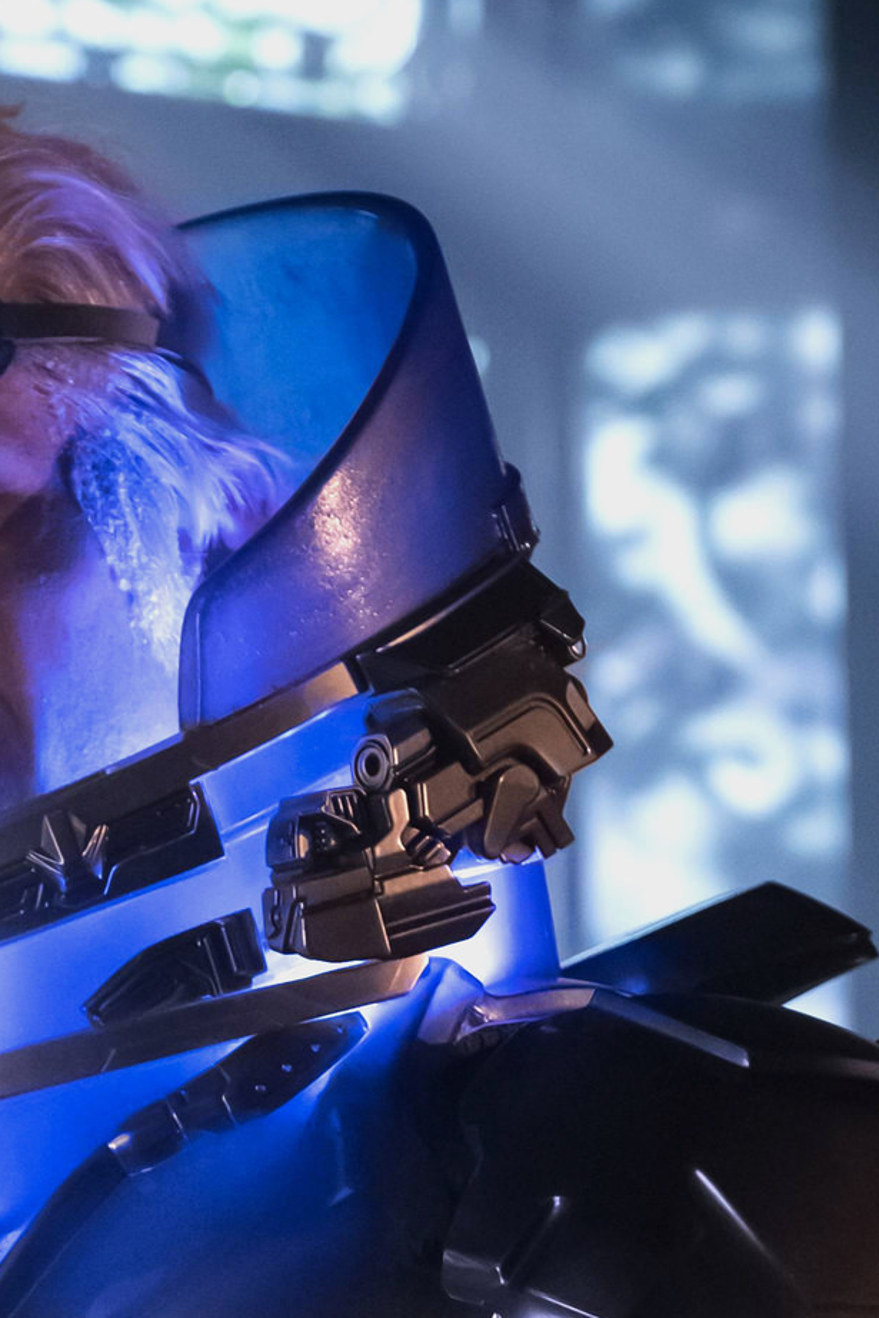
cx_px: 59
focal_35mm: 310
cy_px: 1721
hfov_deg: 4.4
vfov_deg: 6.6
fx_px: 11349
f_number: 4
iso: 6400
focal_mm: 77.3
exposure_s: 1/180
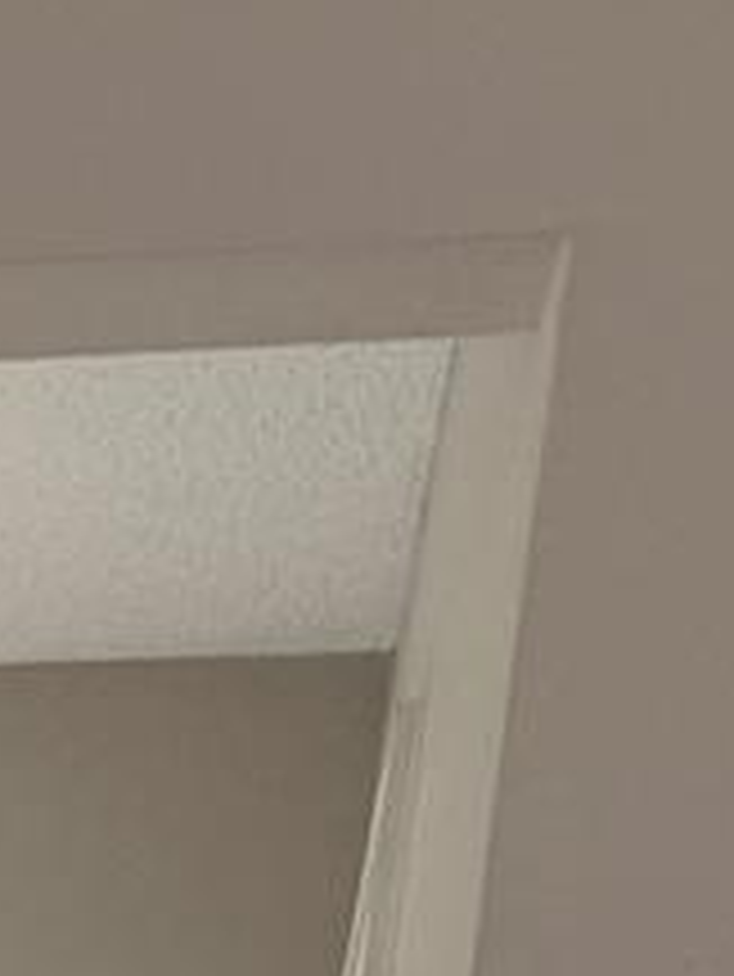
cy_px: 3360
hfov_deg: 7.7
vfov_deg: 8.6
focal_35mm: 170
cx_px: -1405
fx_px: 4802
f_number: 1.78
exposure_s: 1/121
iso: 125
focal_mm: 6.76
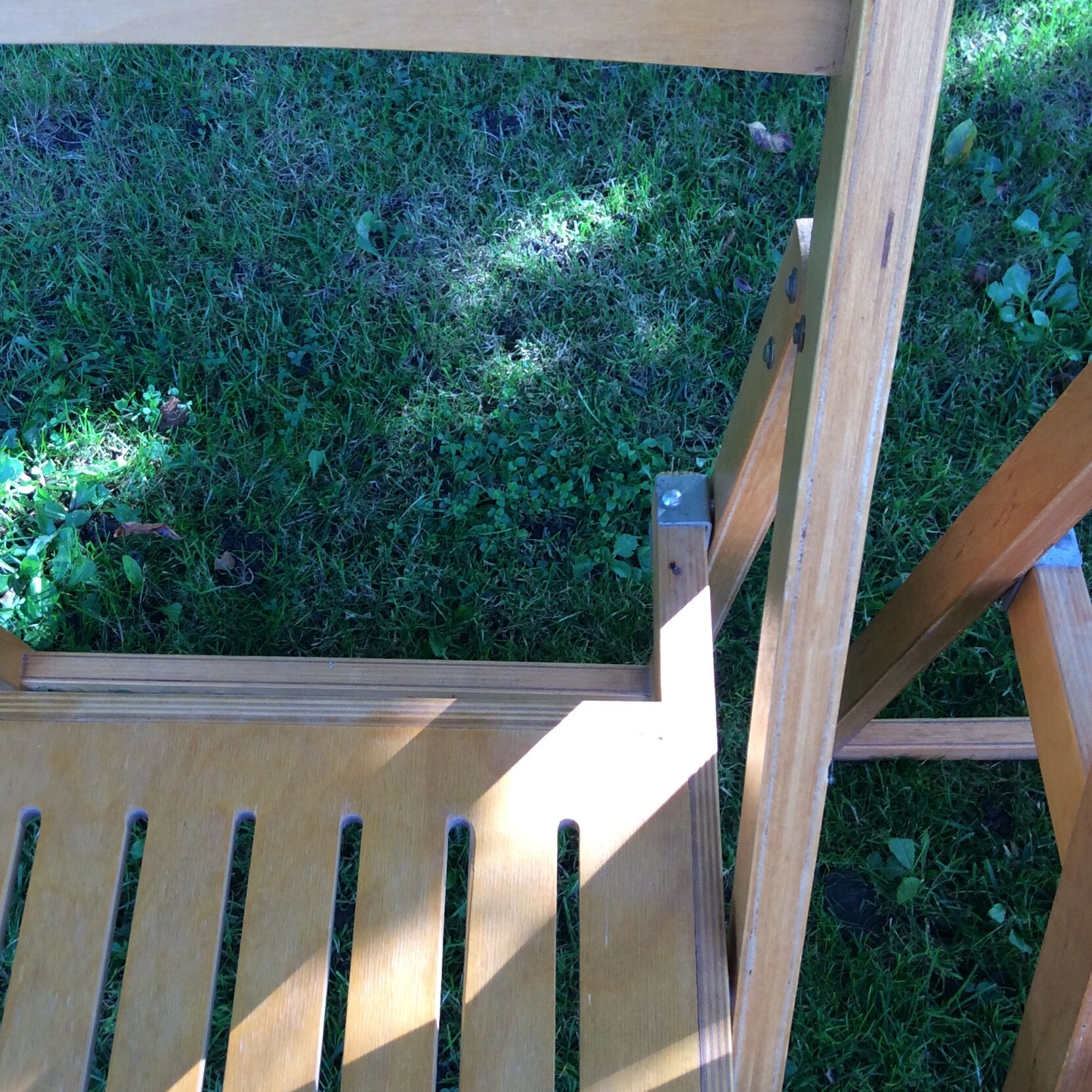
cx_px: 463
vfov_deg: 38.3
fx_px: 1570
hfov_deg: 38.3
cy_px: 558
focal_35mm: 44
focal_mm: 3.3
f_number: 2.4
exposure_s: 1/50
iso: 40
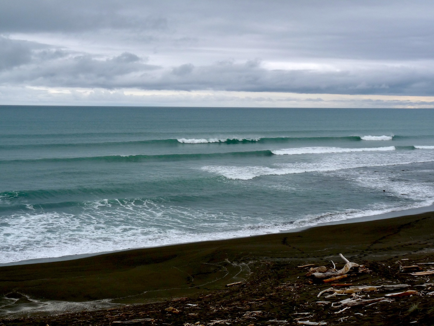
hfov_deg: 36.8
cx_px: 217
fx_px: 652
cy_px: 163
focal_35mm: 52
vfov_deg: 28.0
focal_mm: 9.2
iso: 100
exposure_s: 1/500
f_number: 5.6
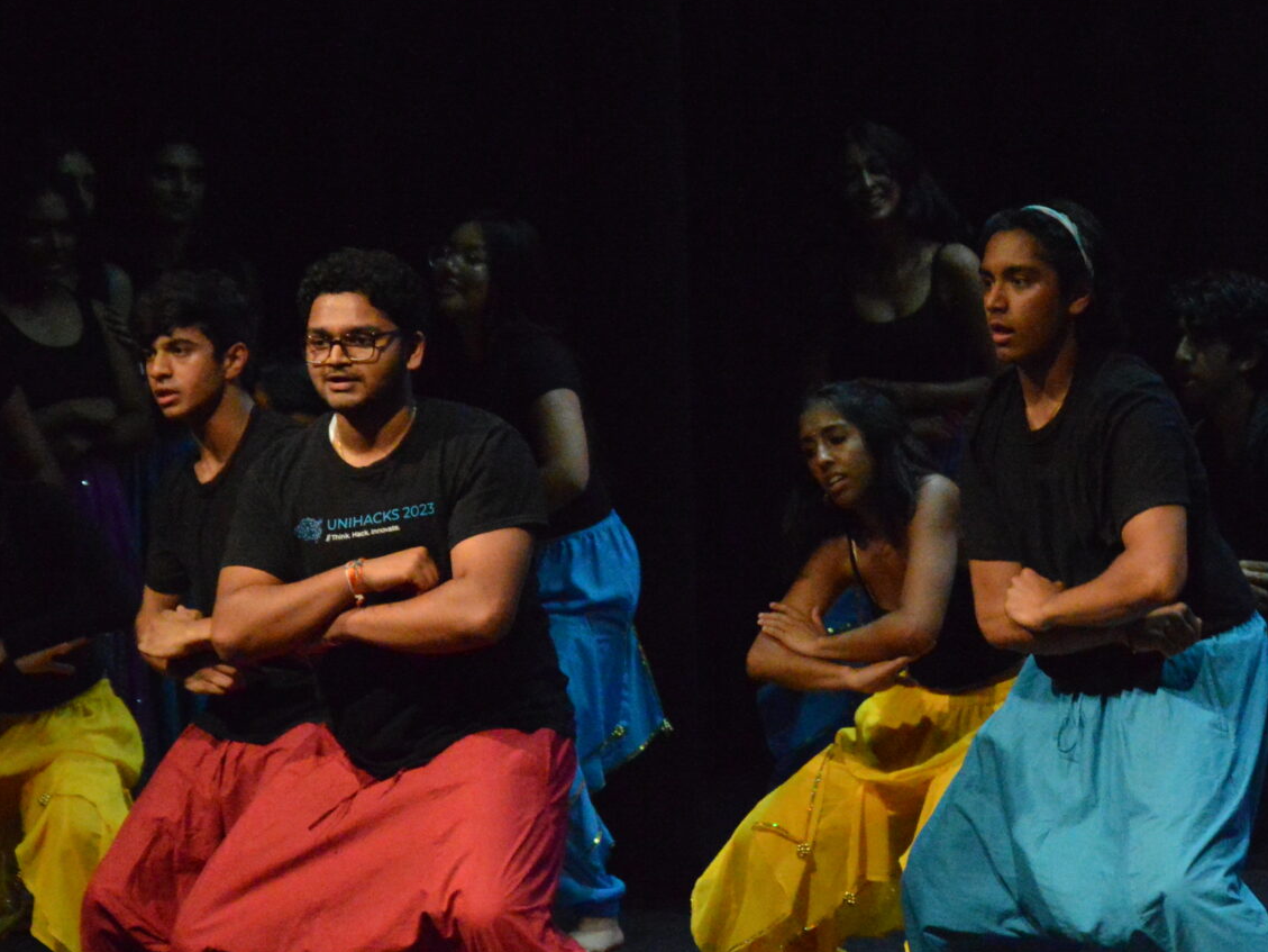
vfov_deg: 5.1
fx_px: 10770
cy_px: 472
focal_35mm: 294
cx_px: 986
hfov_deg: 6.7
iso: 6400
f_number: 4.5
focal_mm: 90
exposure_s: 1/400
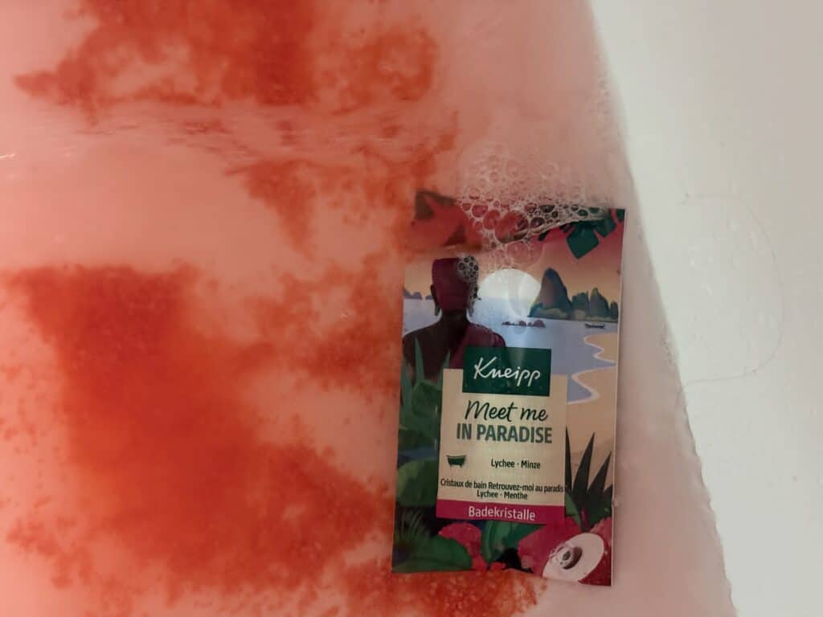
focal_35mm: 48
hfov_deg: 39.7
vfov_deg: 30.3
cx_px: 412
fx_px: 1141
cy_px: 308
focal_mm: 6.76
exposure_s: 1/25
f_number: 1.78
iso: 500
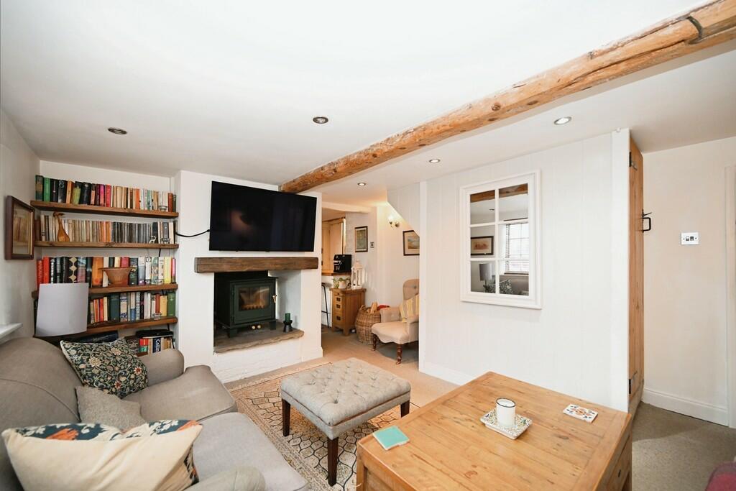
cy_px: 246
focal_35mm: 14
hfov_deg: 104.2
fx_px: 286
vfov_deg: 81.2
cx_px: 368
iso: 1000
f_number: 4
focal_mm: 14
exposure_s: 1/60
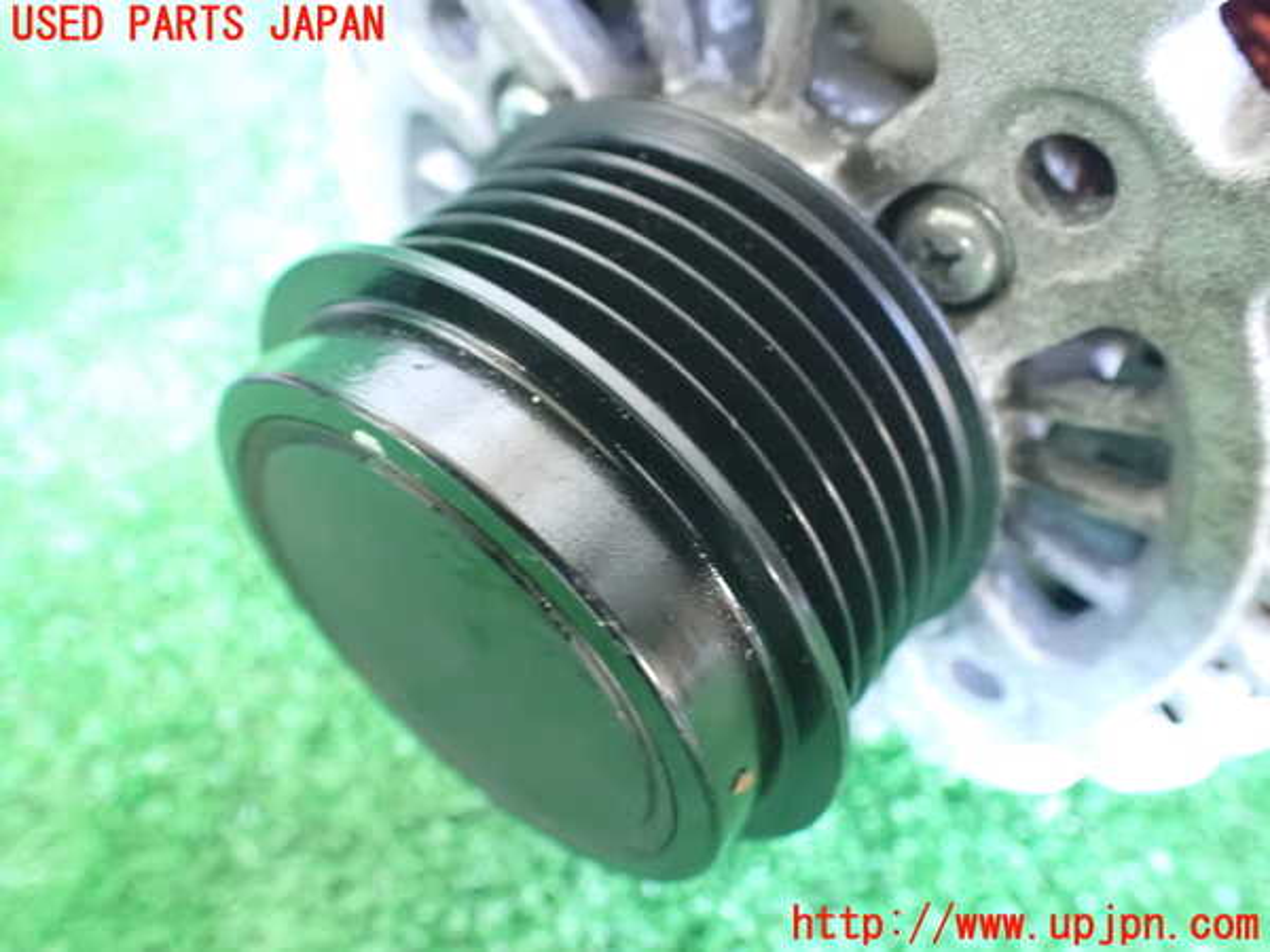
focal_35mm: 30
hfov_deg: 60.0
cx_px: 635
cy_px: 476
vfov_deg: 46.8
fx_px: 1101
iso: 1600
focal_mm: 5.4
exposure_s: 1/25
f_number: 2.3
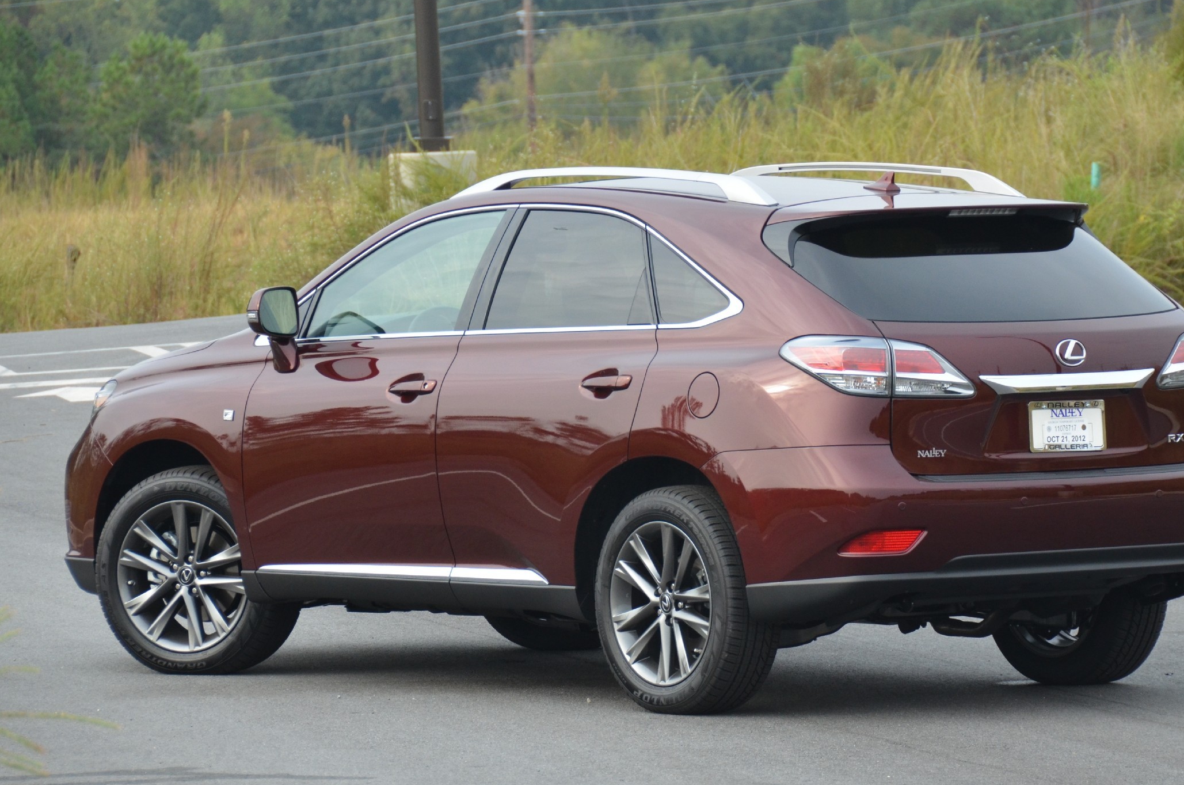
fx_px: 7780
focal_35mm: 237
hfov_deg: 8.7
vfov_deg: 5.8
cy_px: 415
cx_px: 645
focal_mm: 130
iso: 800
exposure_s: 1/1000
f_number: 5.6
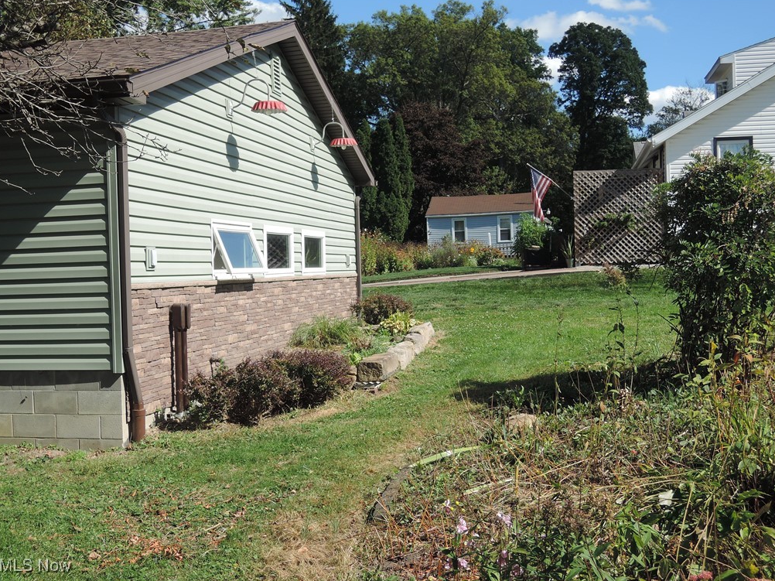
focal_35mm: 46
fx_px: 1030
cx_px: 391
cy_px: 285
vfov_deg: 31.5
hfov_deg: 41.2
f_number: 3.7
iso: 80
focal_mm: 9.6
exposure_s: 1/100
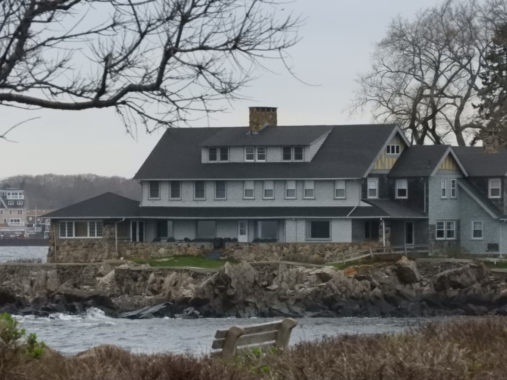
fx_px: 4833
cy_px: 190
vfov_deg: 4.5
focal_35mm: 330
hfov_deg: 6.0
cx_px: 254
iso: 1600
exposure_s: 1/1600
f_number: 6.9
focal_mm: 59.1
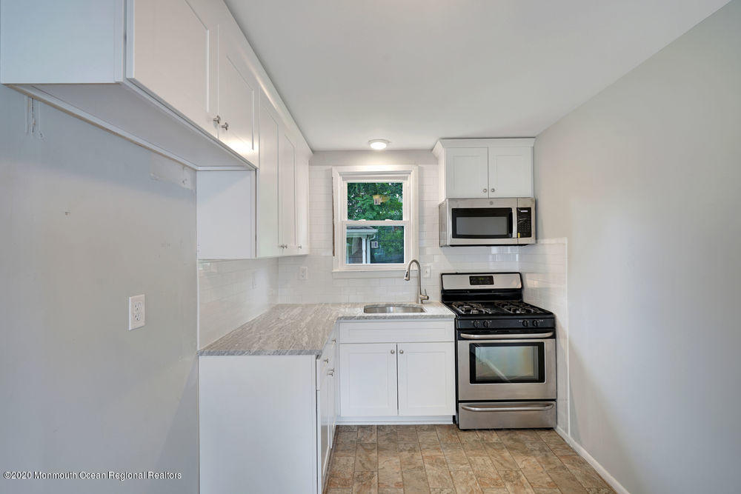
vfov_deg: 73.8
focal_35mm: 16
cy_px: 247
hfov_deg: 96.7
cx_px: 370
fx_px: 329
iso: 200
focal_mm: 16
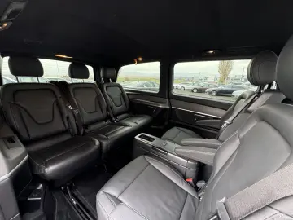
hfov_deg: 102.1
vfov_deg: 85.7
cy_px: 110
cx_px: 146
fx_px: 119
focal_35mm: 14
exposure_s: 1/60
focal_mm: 2.22
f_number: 2.2
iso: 500
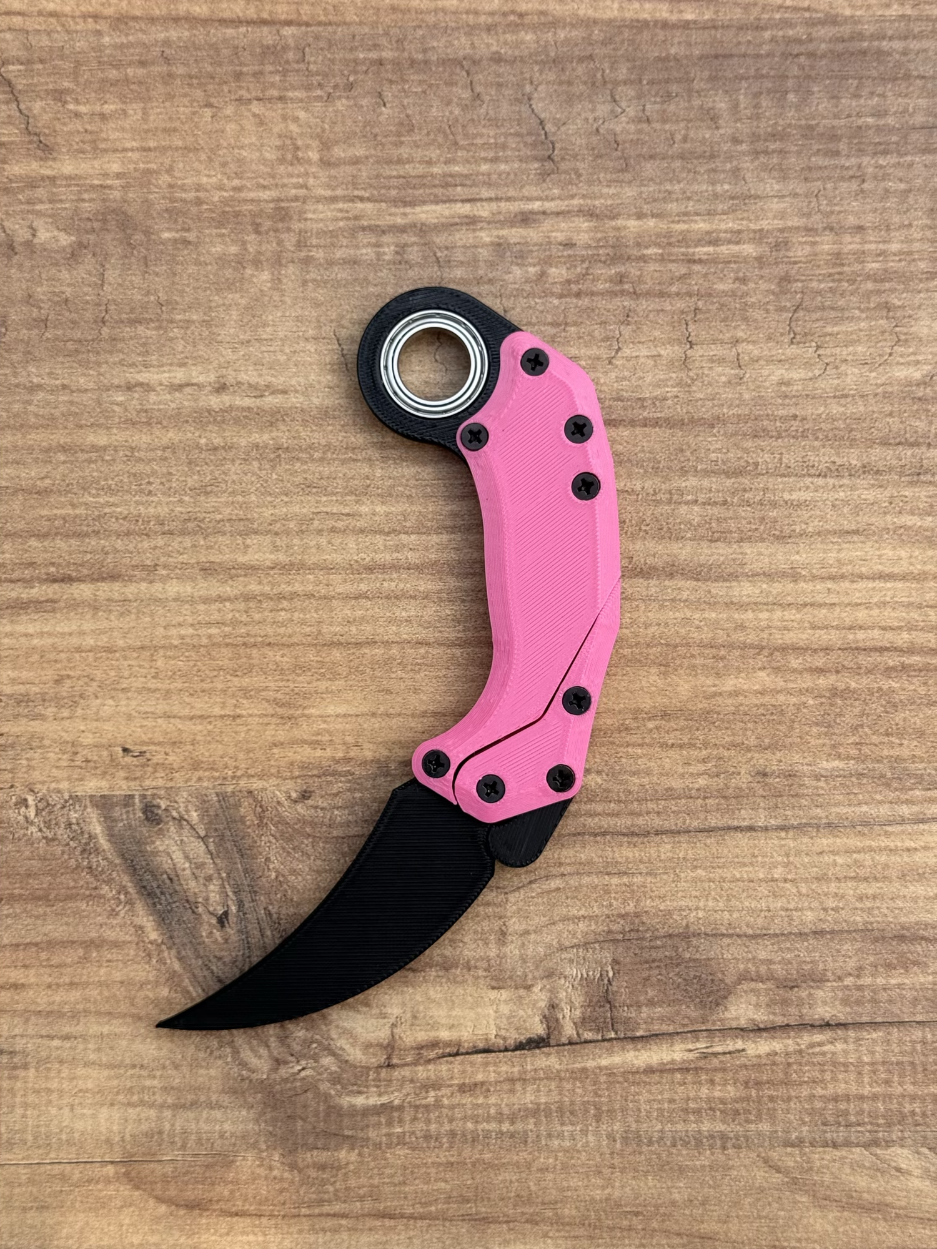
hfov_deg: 30.3
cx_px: 468
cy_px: 624
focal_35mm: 48
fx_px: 1732
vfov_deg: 39.7
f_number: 1.78
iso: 64
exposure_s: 1/1011
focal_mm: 6.76
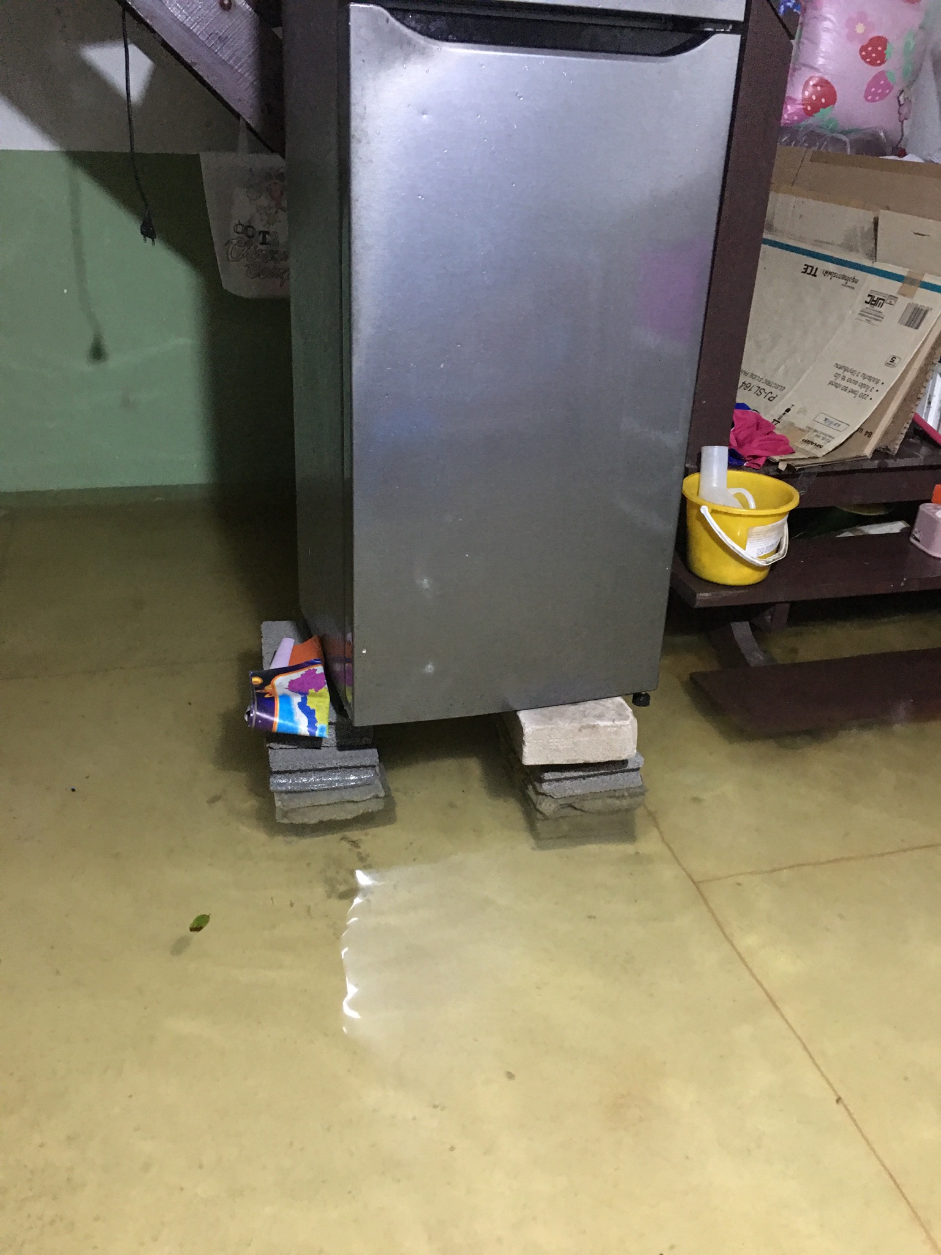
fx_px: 1051
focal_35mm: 29
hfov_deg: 48.2
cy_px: 628
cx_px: 470
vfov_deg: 61.7
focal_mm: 4.15
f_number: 2.2
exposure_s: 1/4
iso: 125
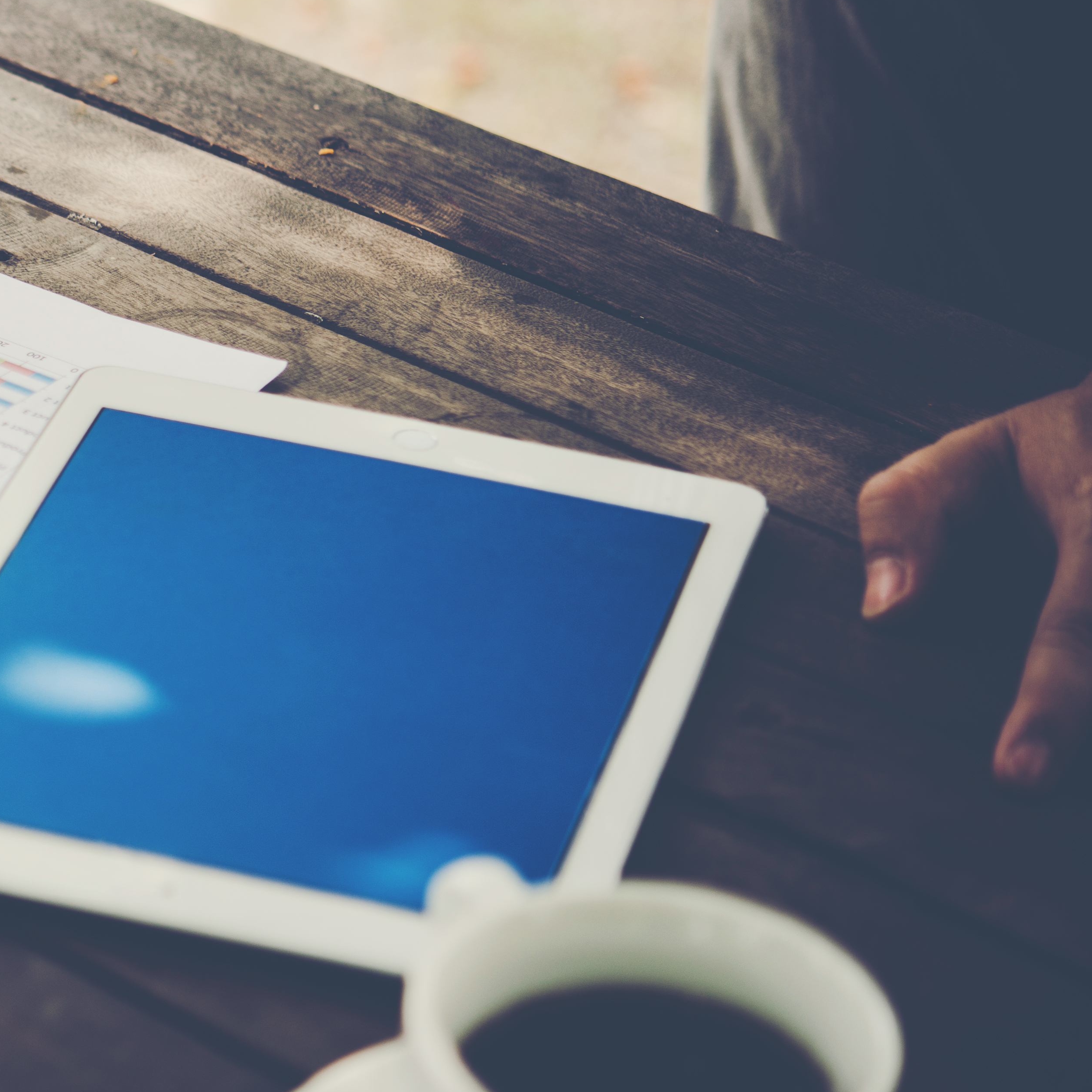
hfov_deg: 11.3
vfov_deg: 11.7
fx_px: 5318
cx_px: -460
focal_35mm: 149
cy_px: 393
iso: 100
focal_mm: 60
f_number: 3.2
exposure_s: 1/200
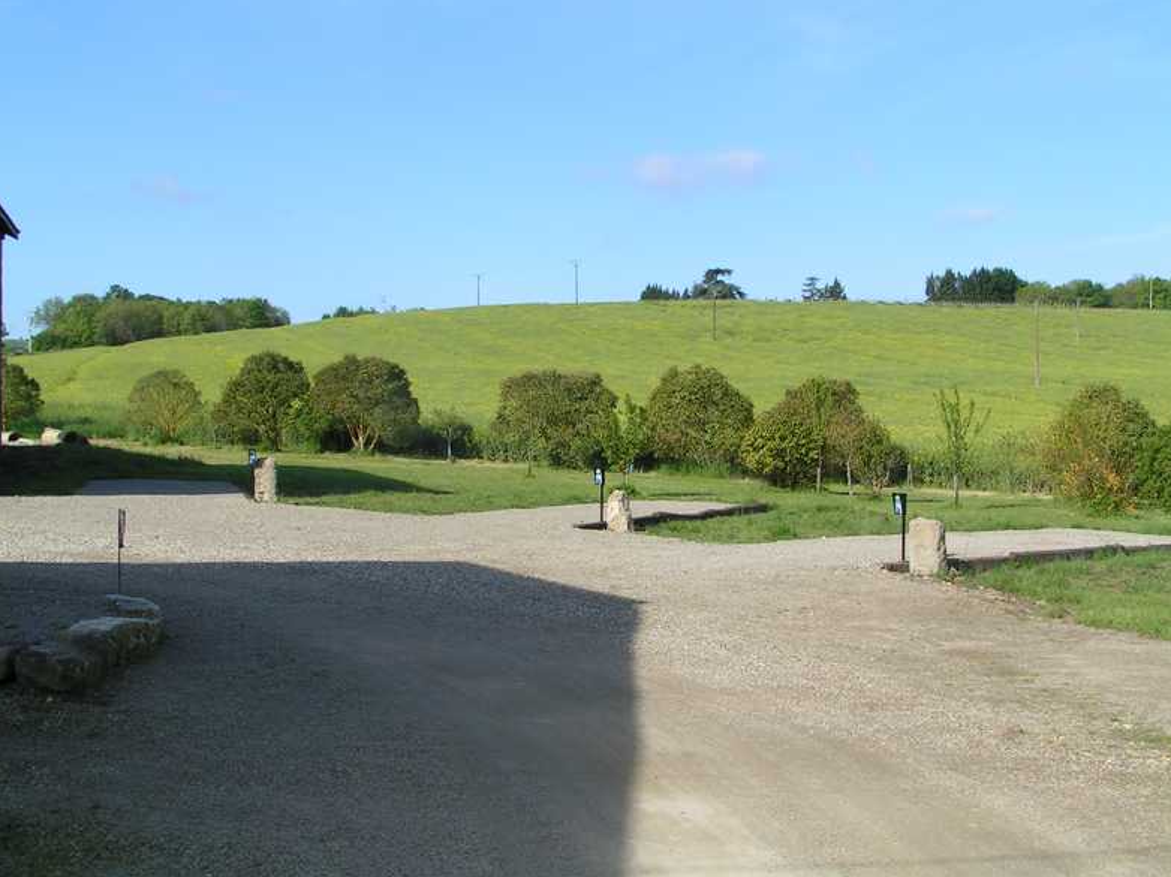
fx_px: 1488
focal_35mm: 44
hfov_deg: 43.0
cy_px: 443
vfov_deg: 32.9
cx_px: 586
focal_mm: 6.6
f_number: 5.6
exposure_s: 1/320
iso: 50
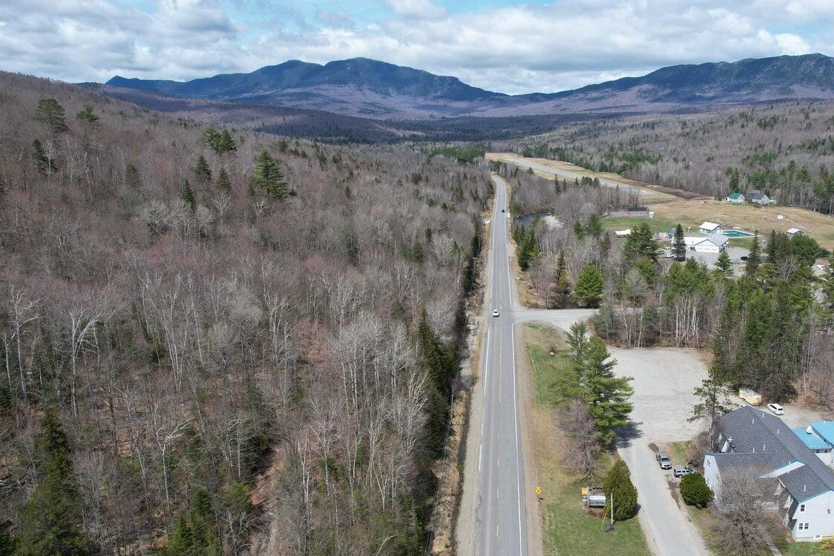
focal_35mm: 30
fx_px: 695
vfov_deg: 43.5
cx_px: 535
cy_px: 310
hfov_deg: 60.9
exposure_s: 1/2000
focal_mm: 8.38
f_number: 2.8
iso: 110
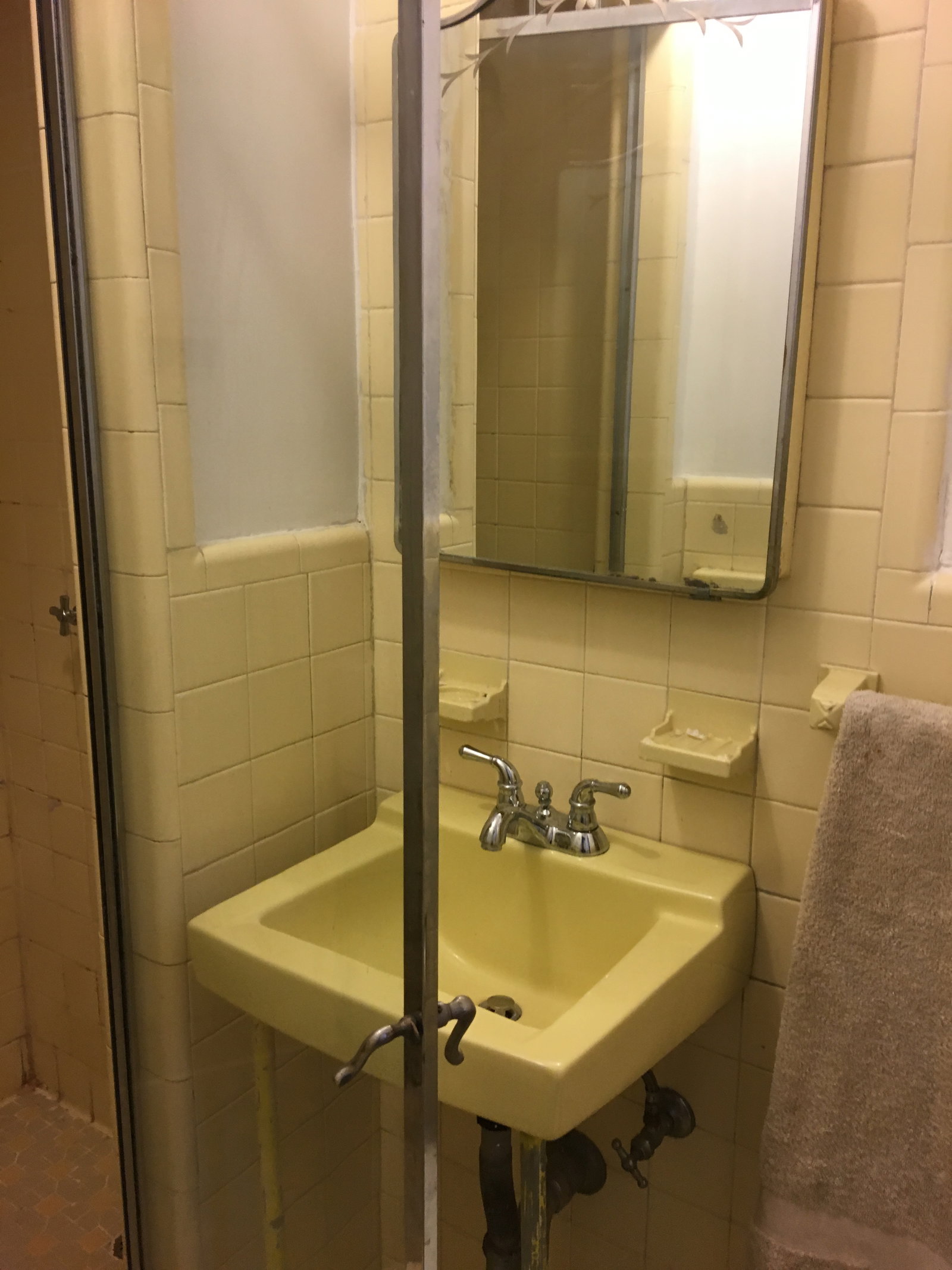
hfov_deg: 48.2
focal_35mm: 29
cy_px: 635
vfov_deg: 61.7
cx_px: 476
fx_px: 1063
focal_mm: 4.15
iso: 100
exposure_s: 1/30
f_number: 2.2
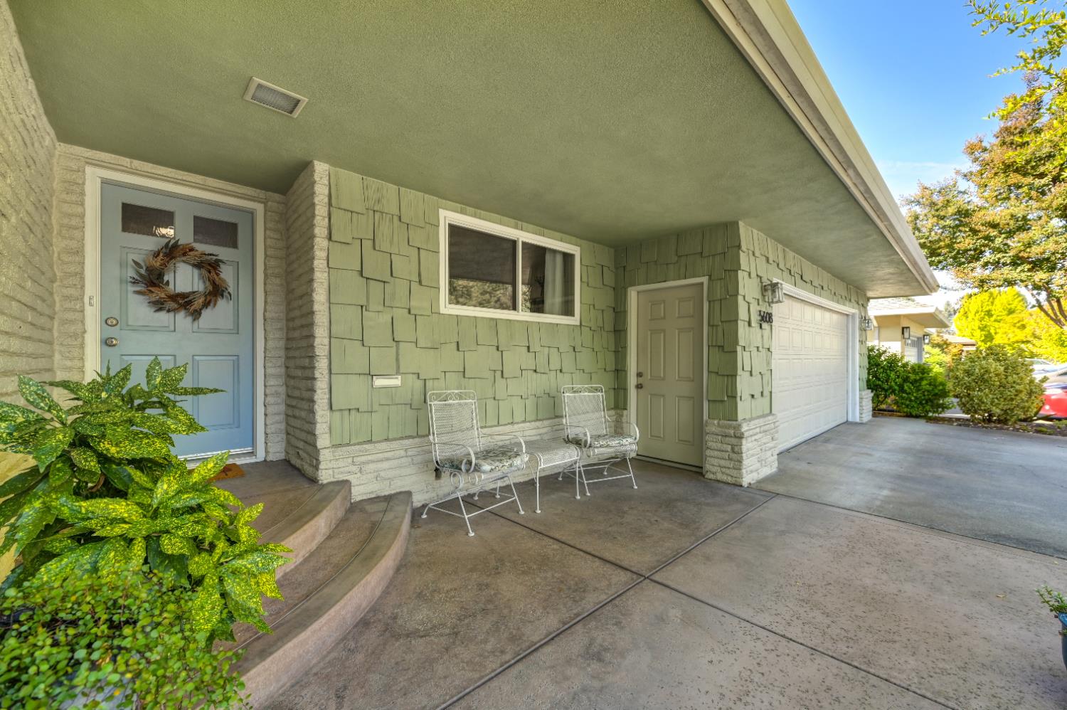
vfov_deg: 81.1
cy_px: 355
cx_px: 534
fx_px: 415
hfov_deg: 104.3
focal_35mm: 14
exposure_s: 1/200
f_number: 8
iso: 500
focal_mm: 14
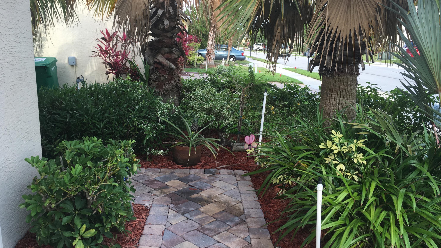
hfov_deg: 61.0
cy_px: 110
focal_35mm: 32
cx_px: 218
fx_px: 374
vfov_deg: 36.6
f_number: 2.2
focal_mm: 4.15
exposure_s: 1/194
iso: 25
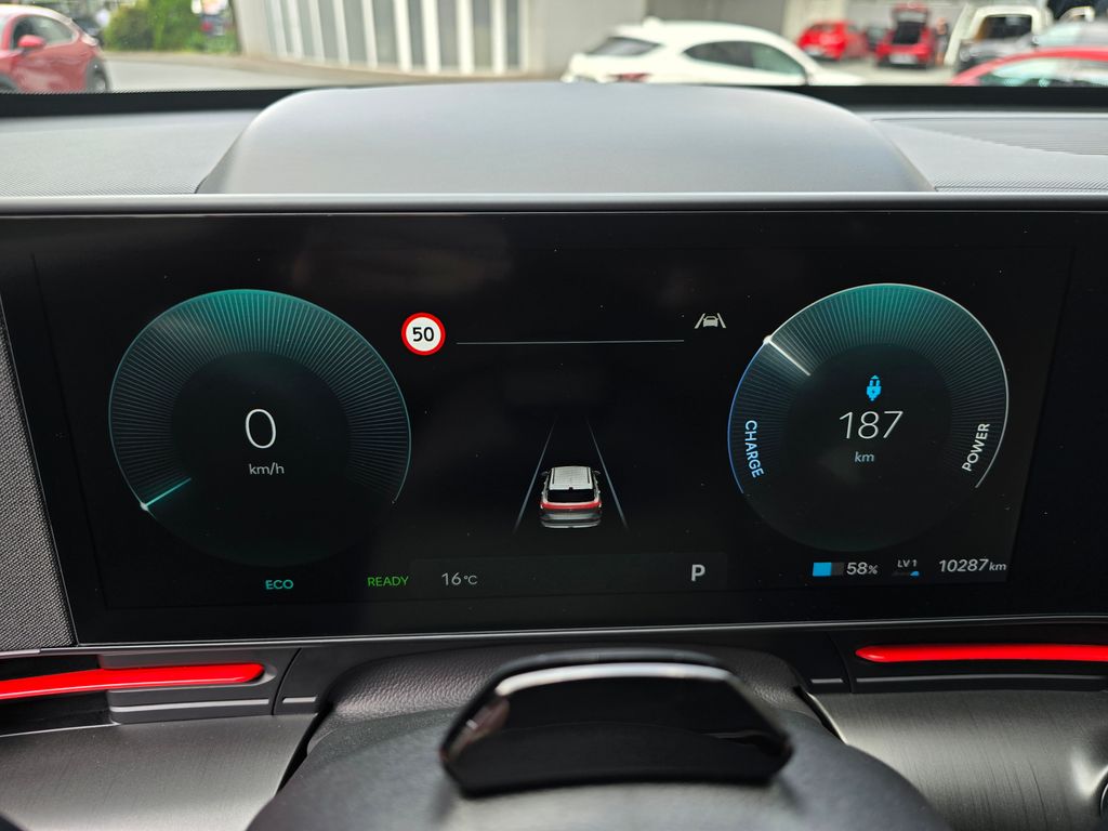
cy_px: 416
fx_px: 736
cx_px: 554
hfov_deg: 73.9
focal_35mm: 23
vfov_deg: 58.9
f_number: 1.7
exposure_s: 1/180
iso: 64
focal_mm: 6.3
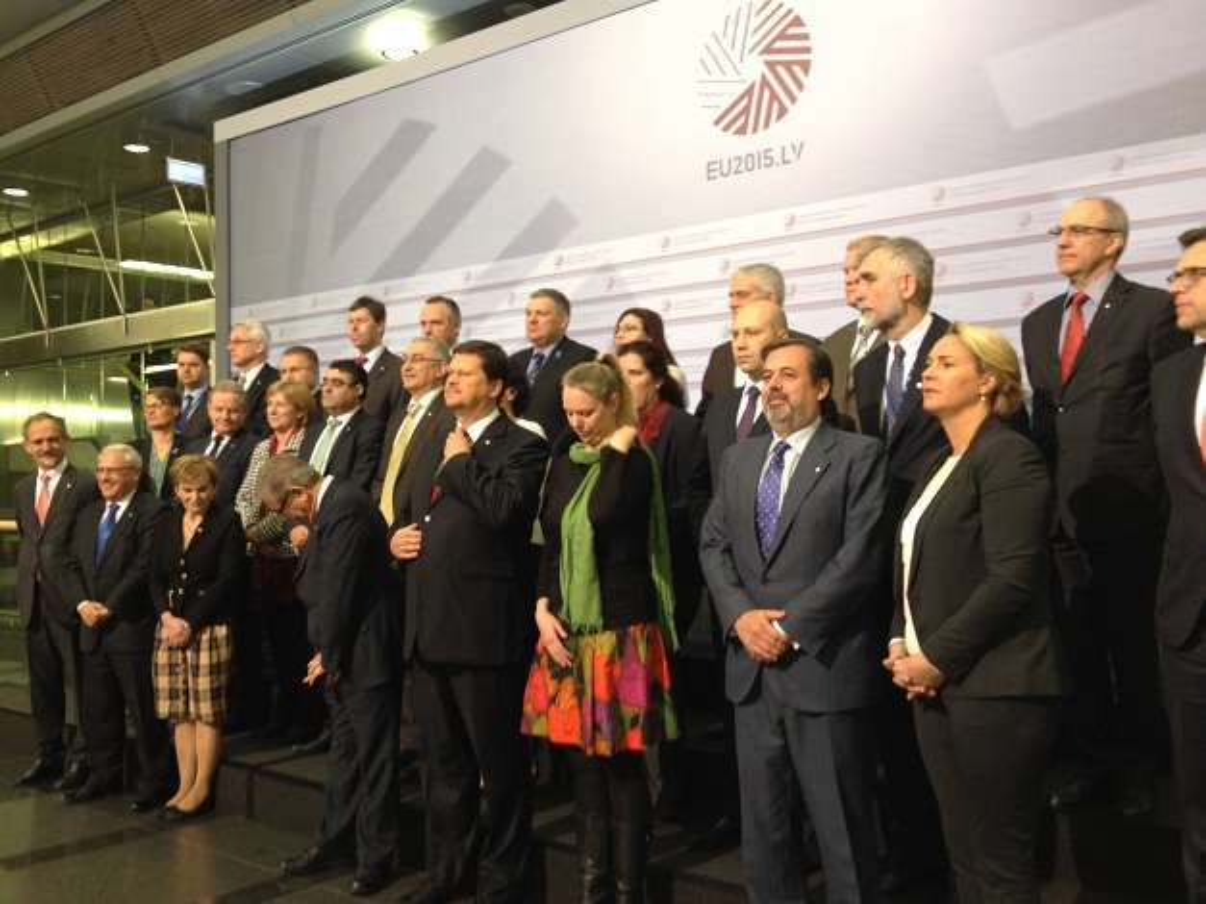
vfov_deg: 40.7
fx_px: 1219
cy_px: 452
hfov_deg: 52.6
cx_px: 603
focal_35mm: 35
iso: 80
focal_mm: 4.28
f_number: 2.4
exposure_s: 1/20
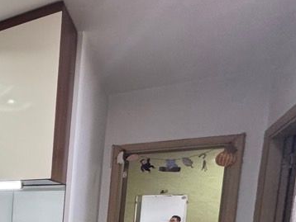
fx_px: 342
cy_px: 248
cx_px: -120
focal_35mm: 40
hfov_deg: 31.2
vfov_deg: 31.6
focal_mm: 2.22
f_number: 2.2
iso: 250
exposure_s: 1/100
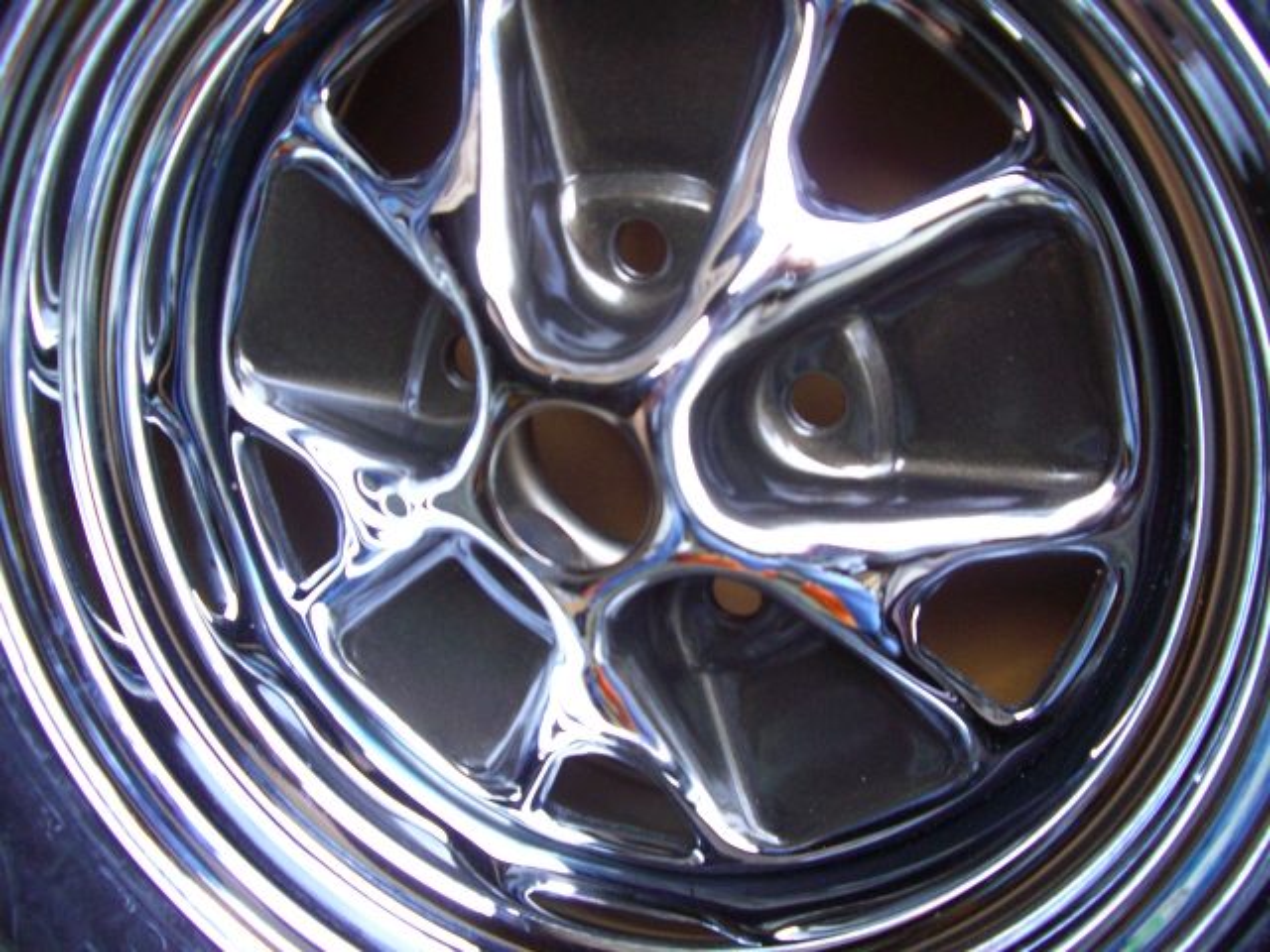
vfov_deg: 37.7
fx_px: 1394
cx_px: 635
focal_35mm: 38
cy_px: 476
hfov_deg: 49.0
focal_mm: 7.9
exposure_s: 1/50
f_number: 2.8
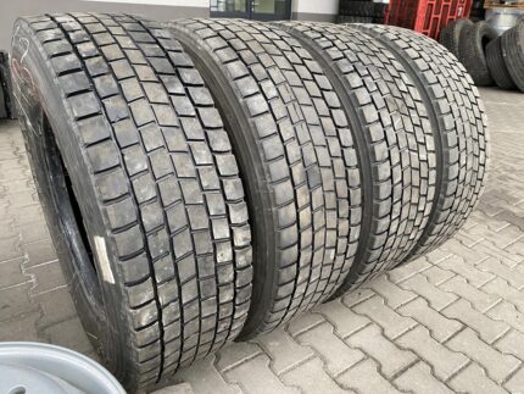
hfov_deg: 67.3
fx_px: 394
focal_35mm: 26
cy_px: 197
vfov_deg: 53.1
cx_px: 262
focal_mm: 4.25
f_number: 1.8
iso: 125
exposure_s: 1/74
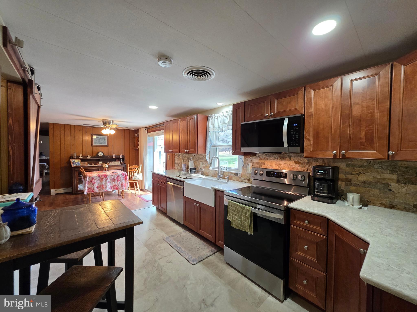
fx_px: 157
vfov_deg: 89.9
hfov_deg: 106.2
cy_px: 156
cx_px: 208
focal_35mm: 13
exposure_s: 1/120
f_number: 1.9
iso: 320
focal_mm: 2.2
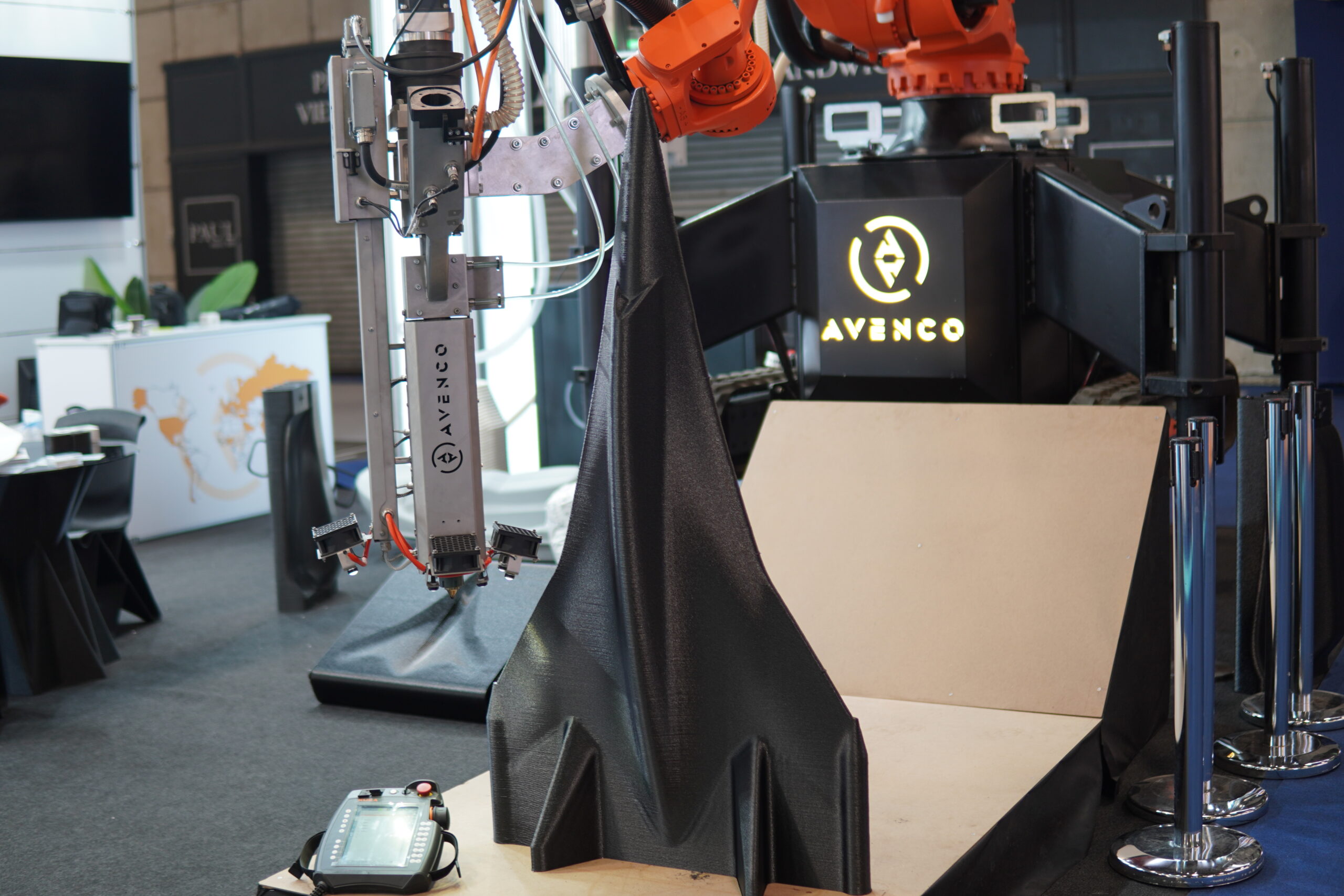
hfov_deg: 43.6
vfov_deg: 29.9
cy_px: 448
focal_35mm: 45
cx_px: 672
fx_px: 1680
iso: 100
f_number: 1.4
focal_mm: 30
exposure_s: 1/50
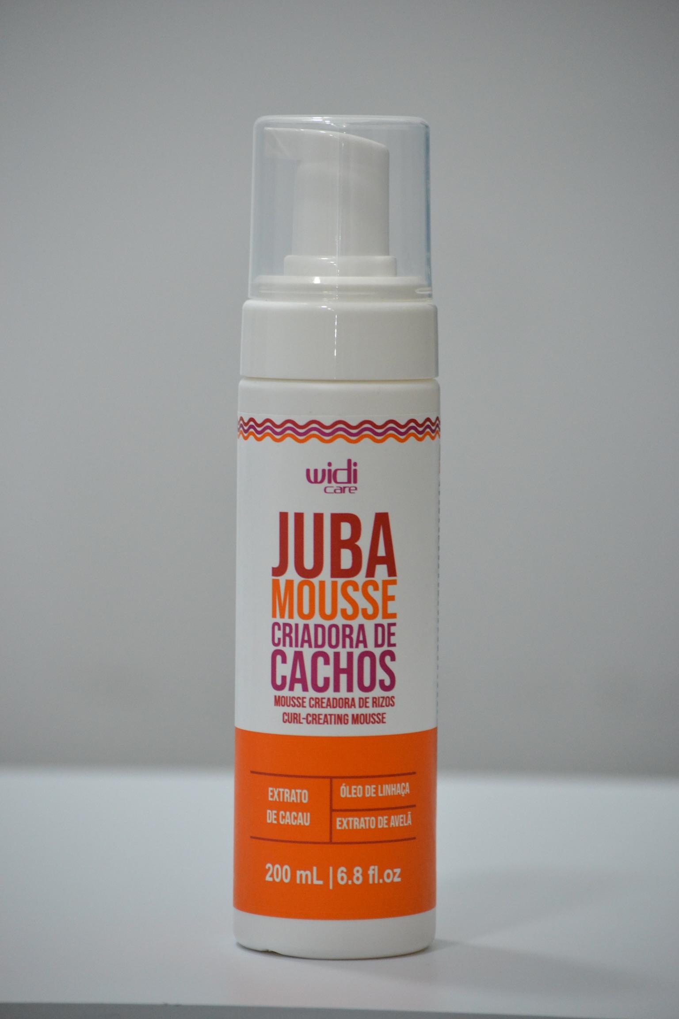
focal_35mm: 183
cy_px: 510
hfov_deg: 7.5
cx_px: 340
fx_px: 5177
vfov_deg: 11.2
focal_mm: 122
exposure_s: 1/200
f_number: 5
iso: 1600
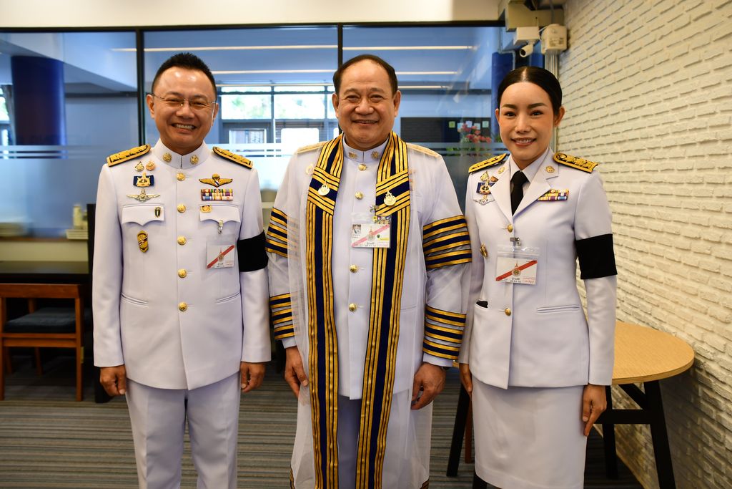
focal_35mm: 31
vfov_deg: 42.3
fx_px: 630
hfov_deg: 60.3
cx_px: 366
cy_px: 244
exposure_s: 1/30
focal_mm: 21
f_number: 3.5
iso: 400
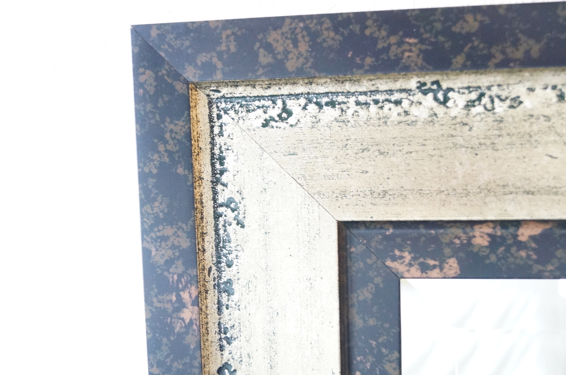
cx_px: 283
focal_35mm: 45
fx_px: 706
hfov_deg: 43.7
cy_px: 188
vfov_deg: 29.8
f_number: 4.5
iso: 3200
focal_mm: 30
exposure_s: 1/40
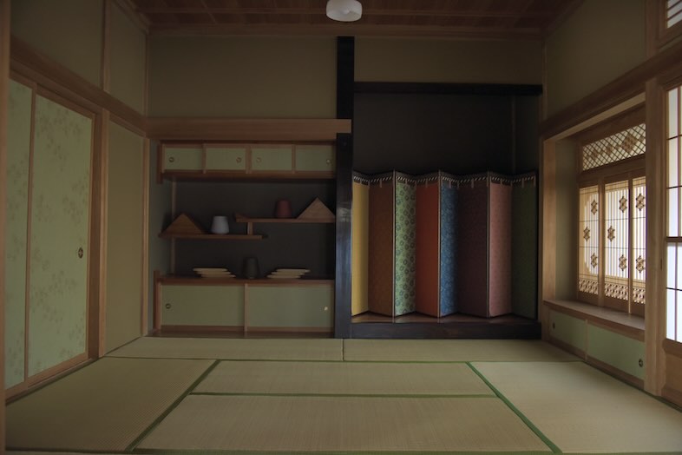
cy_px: 228
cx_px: 341
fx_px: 568
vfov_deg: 43.6
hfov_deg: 61.9
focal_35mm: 30
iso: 640
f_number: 4
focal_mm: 30
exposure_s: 1/40
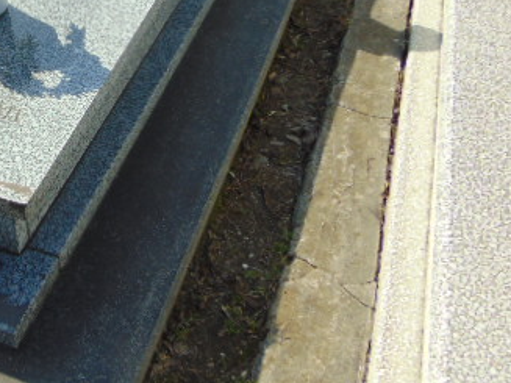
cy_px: 120
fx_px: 723
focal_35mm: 49
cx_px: 16
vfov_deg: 29.4
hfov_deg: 35.7
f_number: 7.7
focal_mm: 4.5
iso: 80
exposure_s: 1/800
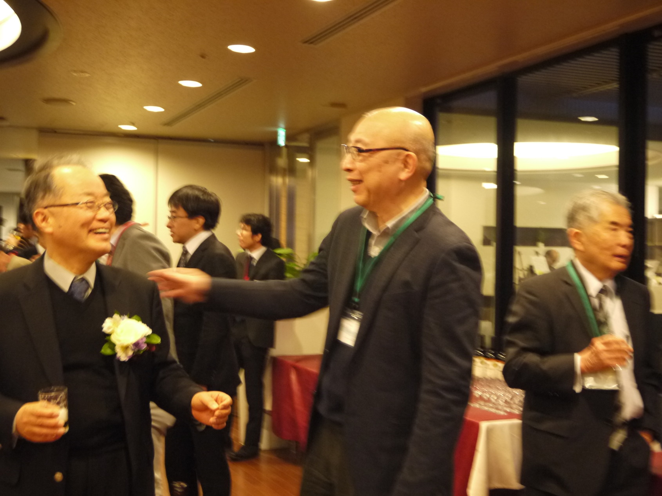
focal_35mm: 50
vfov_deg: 29.1
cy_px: 248
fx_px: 956
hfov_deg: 38.2
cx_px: 331
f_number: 4.9
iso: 800
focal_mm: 25
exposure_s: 1/15
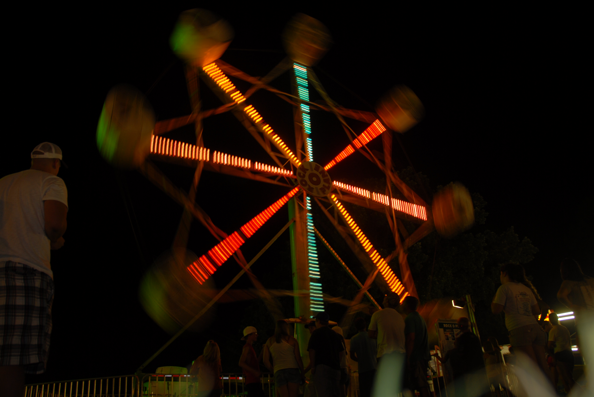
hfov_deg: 67.3
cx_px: 297
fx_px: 446
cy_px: 198
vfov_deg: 48.0
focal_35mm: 27
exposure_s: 1/8
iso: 125
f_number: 3.5
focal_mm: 18
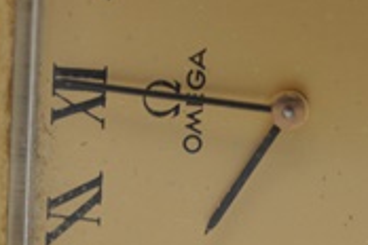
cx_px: 319
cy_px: 108
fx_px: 2116
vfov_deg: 6.6
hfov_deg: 9.9
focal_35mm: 207
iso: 560
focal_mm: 40
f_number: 5.3
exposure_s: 1/60
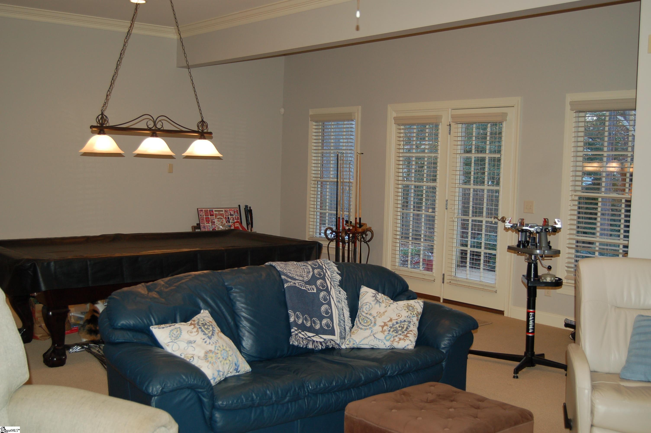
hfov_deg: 49.6
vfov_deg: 34.1
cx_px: 326
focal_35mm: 39
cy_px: 216
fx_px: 705
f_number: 4.2
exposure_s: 1/60
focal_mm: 26
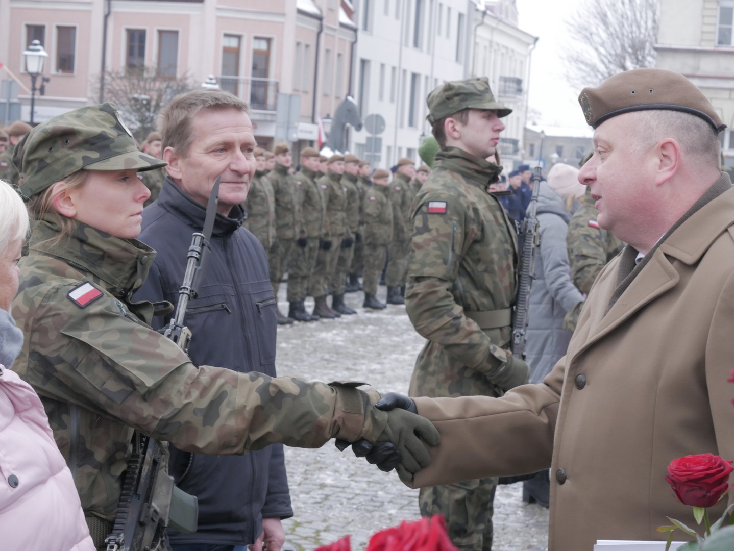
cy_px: 276
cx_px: 367
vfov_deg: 16.4
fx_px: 1909
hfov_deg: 21.8
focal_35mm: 90
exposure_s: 1/100
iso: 800
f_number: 8
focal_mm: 45
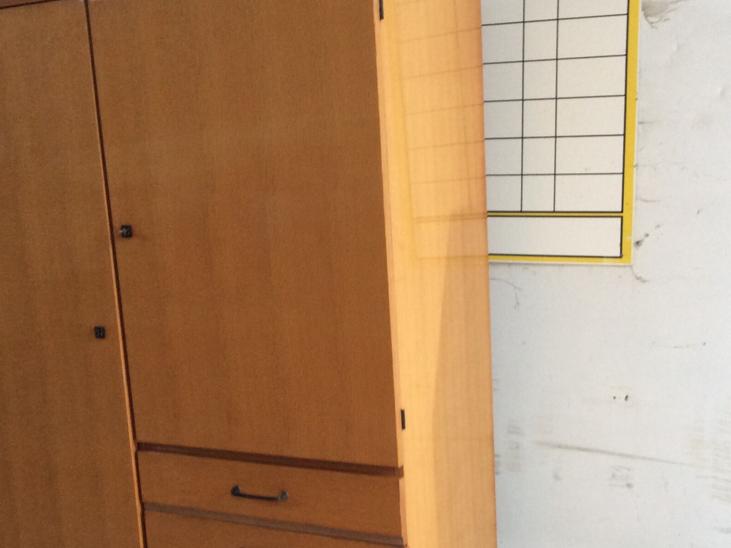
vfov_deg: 27.8
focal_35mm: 52
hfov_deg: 36.8
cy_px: 374
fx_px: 1098
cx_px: 346
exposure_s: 1/25
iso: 100
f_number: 2.4
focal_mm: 3.3
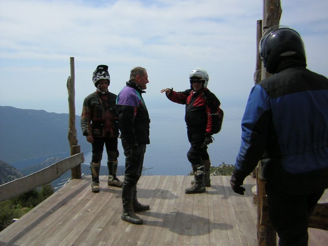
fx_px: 341
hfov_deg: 51.4
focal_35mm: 36
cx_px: 164
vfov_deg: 39.7
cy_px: 123
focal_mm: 4.7
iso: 50
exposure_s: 1/560
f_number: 5.2
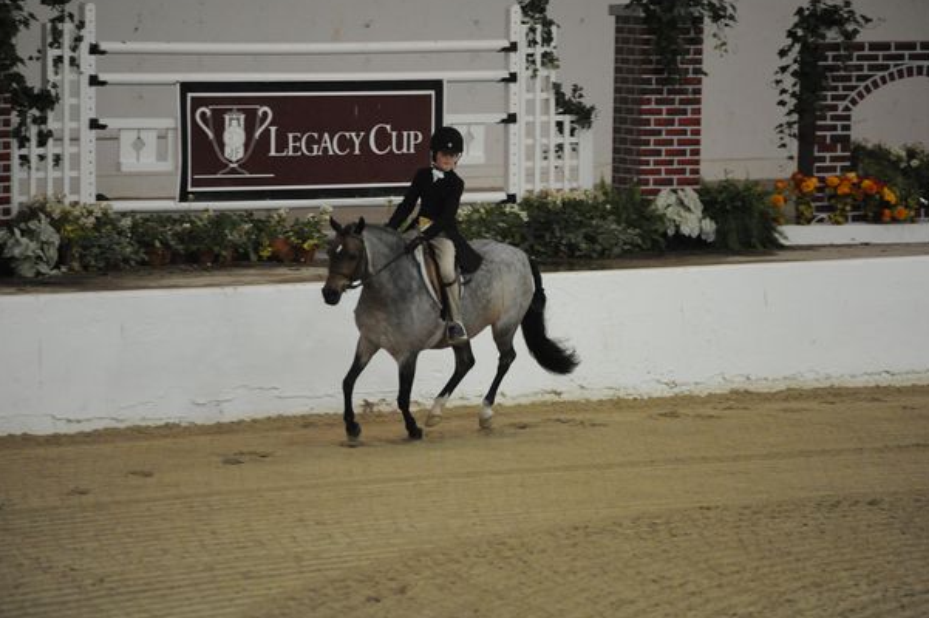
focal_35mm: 213
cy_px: 307
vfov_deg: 6.4
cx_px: 467
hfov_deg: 9.7
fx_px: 5493
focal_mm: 200
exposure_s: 1/400
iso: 6400
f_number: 2.8
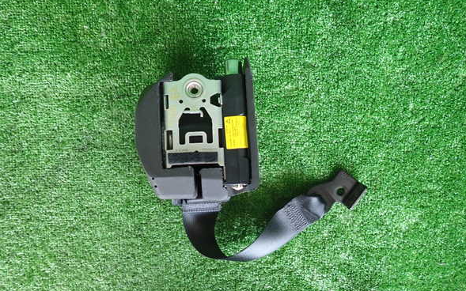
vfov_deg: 46.0
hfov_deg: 68.4
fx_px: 343
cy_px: 156
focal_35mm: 27
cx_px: 237
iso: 200
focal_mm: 4.5
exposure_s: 1/50
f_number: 2
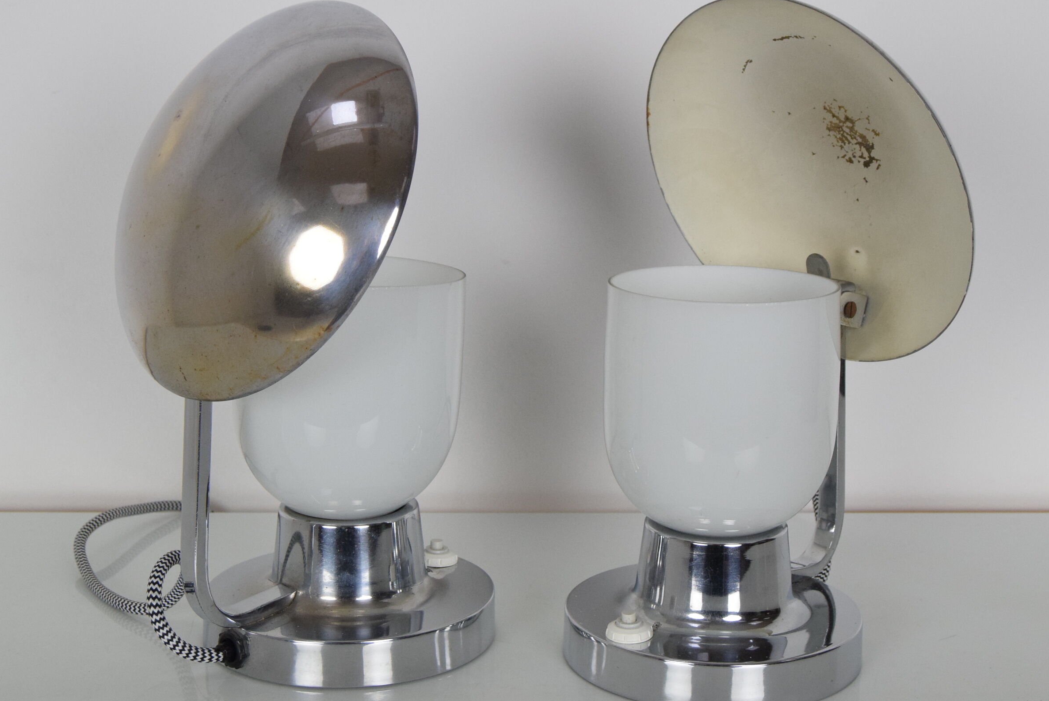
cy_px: 313
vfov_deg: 23.2
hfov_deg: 34.1
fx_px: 1710
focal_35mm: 59
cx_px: 546
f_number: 8
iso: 1600
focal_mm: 31
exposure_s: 1/250
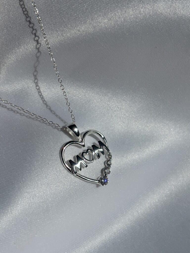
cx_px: 95
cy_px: 126
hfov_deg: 28.0
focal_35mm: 52
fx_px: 381
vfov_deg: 36.8
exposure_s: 1/6711
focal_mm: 5.96
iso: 40
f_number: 1.6
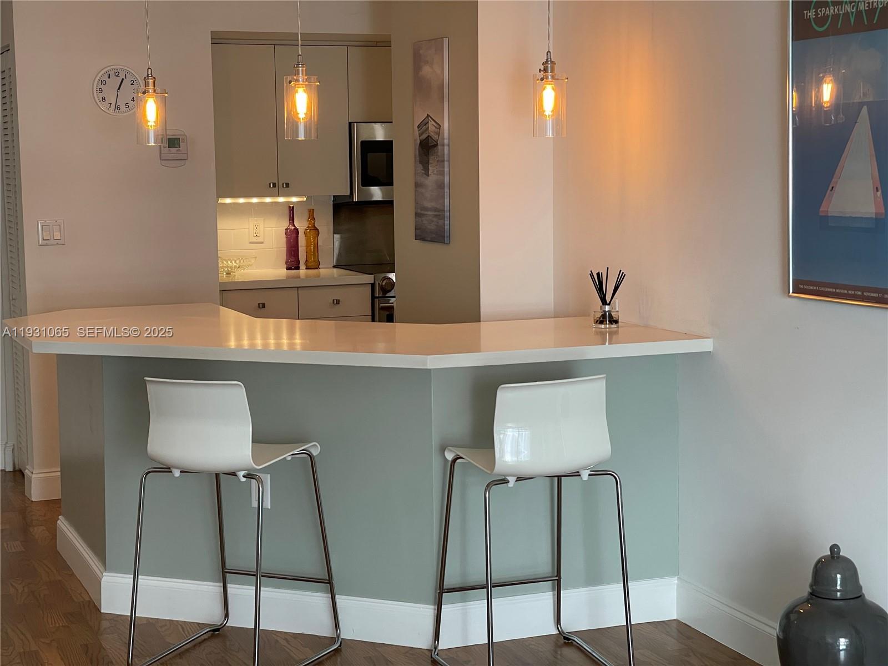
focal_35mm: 64
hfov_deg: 30.3
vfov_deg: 22.9
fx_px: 1642
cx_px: 444
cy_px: 333
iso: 160
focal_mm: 7.5
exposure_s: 1/120
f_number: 2.2
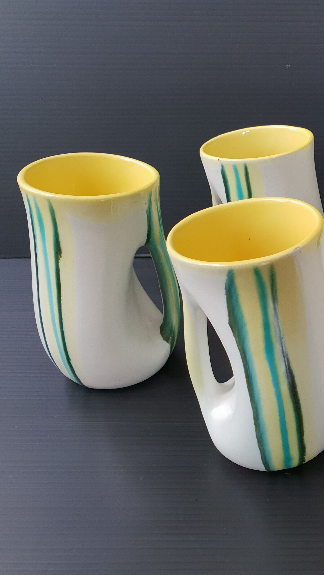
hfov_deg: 28.4
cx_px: 355
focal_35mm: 38
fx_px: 580
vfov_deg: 52.8
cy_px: 288
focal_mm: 4.3
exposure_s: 1/50
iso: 200
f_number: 2.4
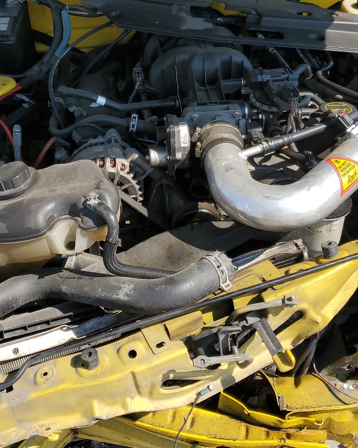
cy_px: 153
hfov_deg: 33.4
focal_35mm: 45
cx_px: 150
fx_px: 596
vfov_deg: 40.7
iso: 50
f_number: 1.5
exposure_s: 1/2500
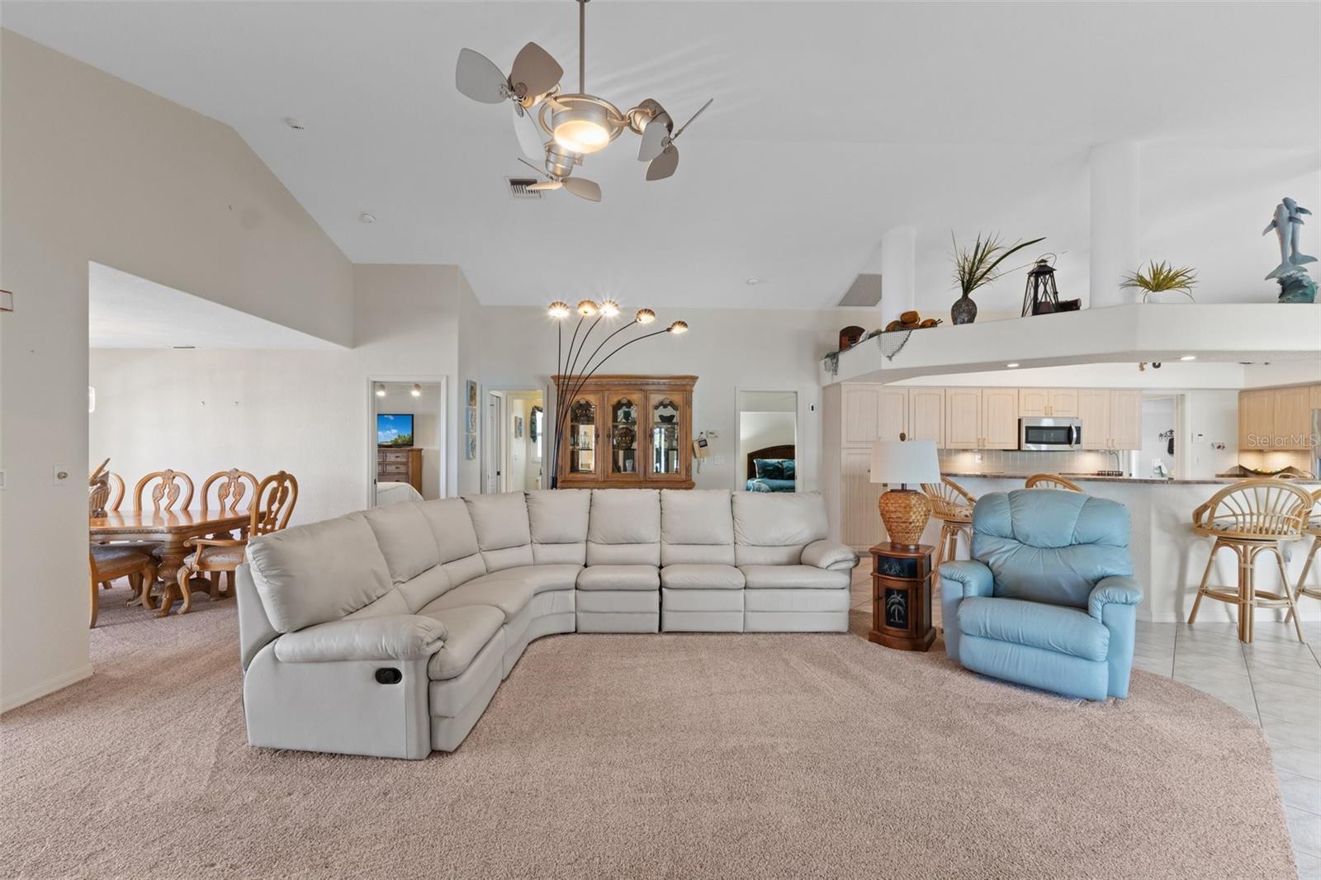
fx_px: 550
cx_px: 660
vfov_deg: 77.3
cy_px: 440
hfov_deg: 100.4
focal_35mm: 15
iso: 250
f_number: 9
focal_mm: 10
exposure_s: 1/1.67
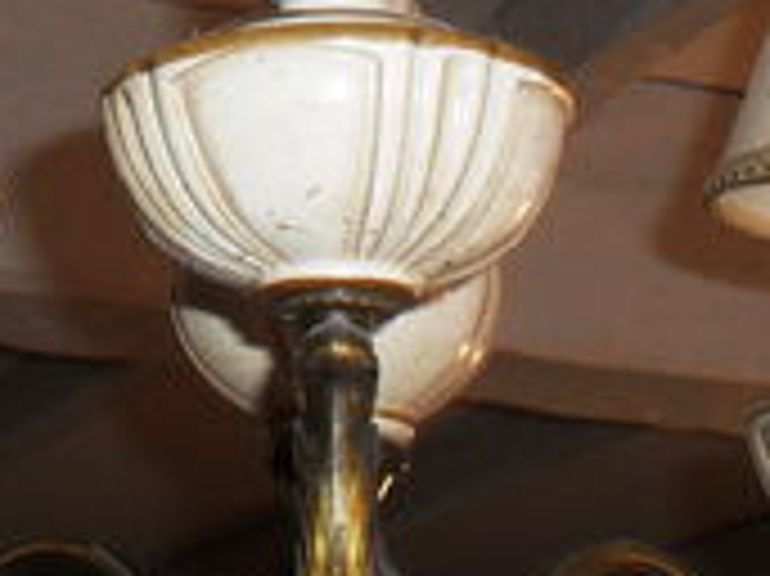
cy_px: -76
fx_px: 2734
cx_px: 180
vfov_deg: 11.8
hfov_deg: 15.9
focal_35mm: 123
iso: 200
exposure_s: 1/45
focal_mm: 6.3
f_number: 3.2
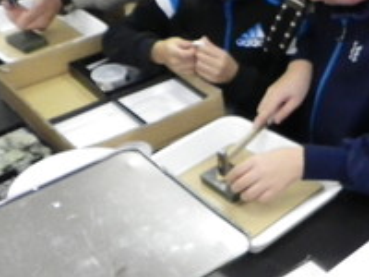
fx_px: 746
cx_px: 358
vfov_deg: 21.0
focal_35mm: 70
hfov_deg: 26.5
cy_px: 123
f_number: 3.5
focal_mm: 5
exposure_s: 1/50
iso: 800
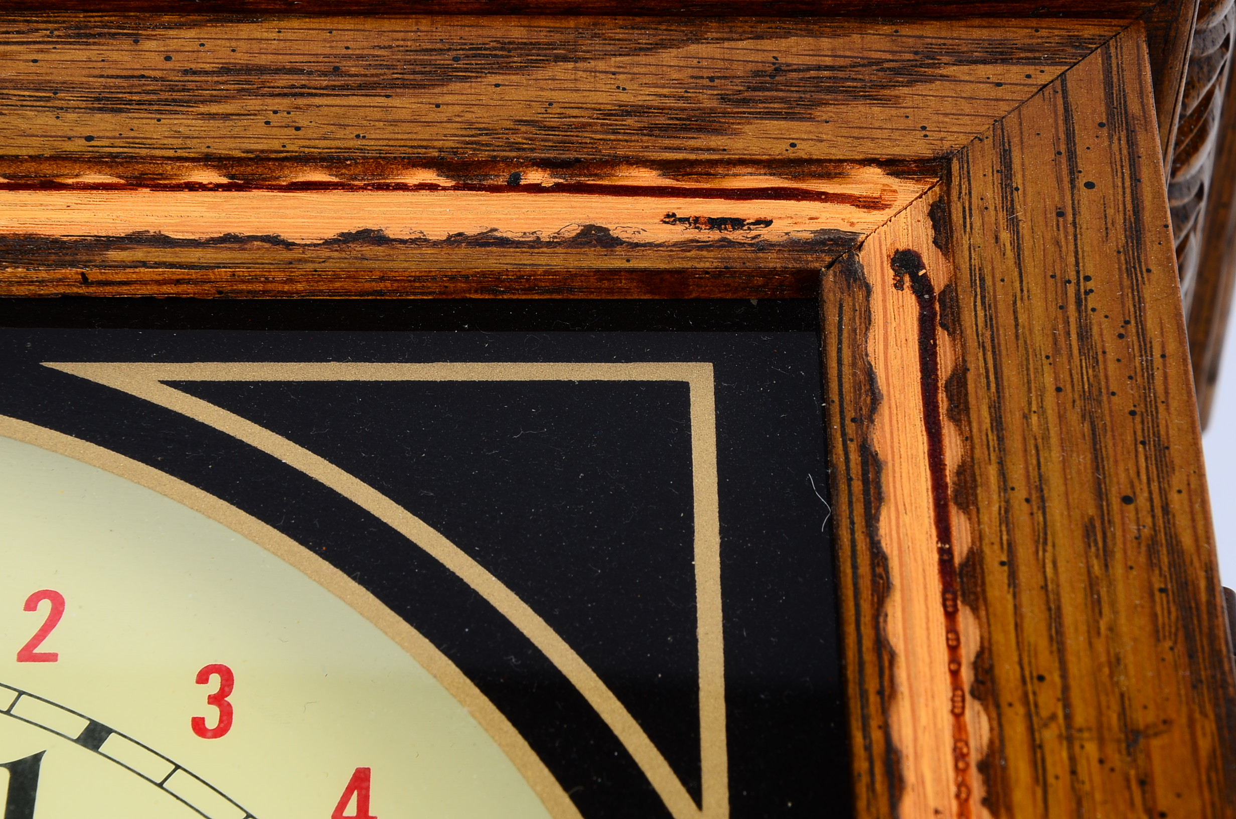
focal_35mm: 158
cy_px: 410
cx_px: 618
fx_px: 5396
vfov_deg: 8.7
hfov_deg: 13.1
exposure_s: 1/160
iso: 100
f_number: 14
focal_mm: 105
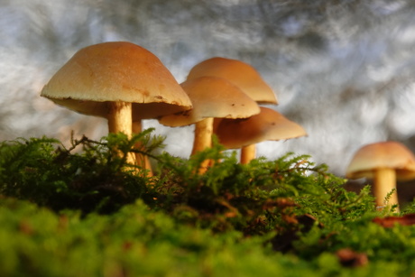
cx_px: 208
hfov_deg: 3.4
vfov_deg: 2.3
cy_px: 138
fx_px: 6907
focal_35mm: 599
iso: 320
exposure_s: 1/60
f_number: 5.6
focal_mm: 219.76
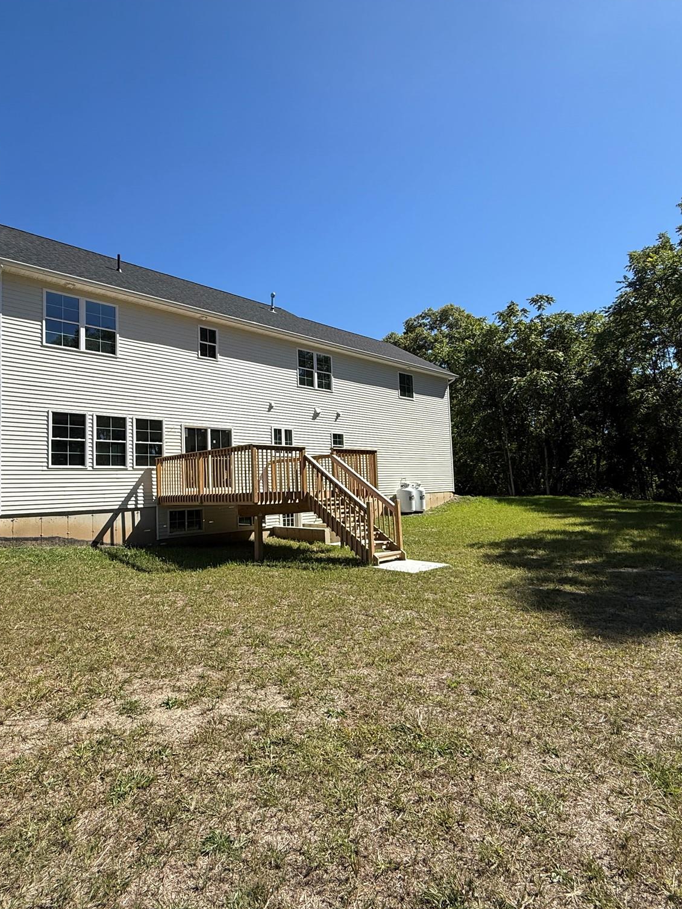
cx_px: 290
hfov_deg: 68.3
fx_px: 499
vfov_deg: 84.7
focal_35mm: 19
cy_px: 455
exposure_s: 1/2165
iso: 50
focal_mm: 2.22
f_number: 2.2
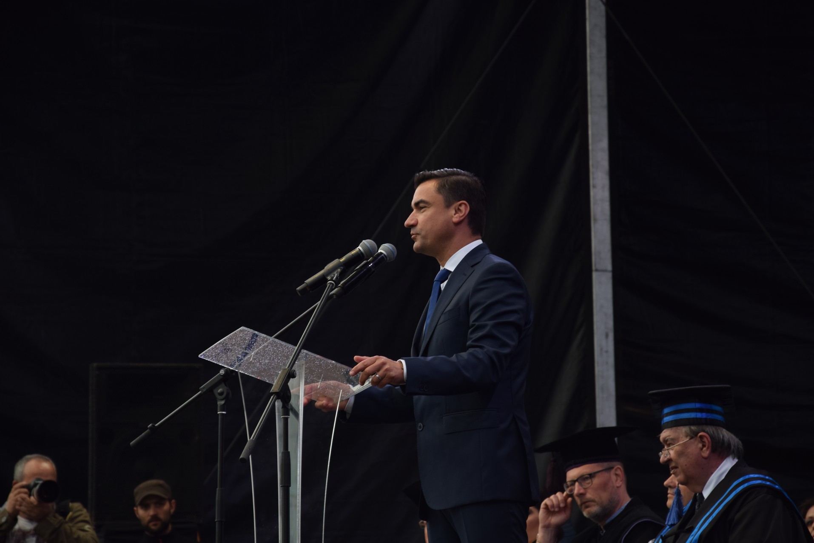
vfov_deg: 8.7
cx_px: 407
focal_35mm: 158
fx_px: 3561
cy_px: 272
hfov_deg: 13.0
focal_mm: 105
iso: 100
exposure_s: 1/60
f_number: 7.1
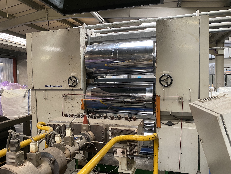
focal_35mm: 26
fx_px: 174
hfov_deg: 67.3
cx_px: 116
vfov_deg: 53.1
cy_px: 87
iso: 160
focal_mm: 4.25
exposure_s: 1/50
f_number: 1.8
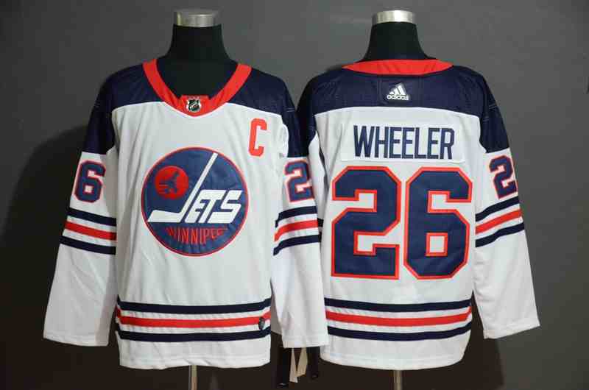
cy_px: 195
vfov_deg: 15.1
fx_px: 1470
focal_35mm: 90
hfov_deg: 22.7
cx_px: 294
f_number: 5
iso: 4000
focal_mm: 60
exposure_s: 1/20
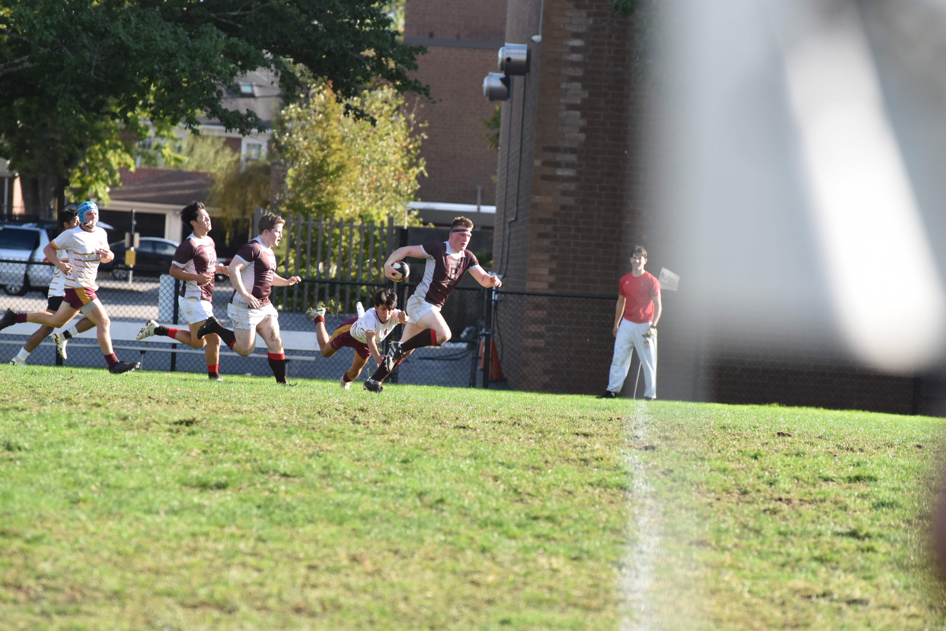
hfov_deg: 8.6
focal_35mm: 240
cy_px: 316
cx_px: 473
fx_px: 6309
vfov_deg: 5.7
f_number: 7.1
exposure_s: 1/3200
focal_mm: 240
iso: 2500
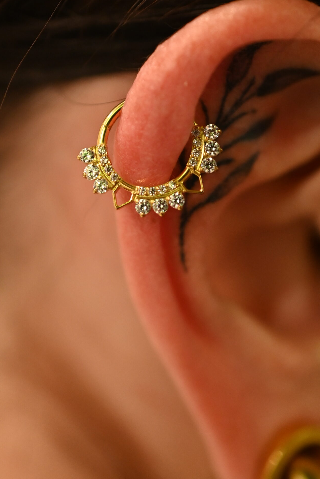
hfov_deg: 16.8
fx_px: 1080
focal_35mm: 81
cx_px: 181
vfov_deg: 25.0
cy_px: 171
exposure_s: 1/100
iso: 2000
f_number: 3.2
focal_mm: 40
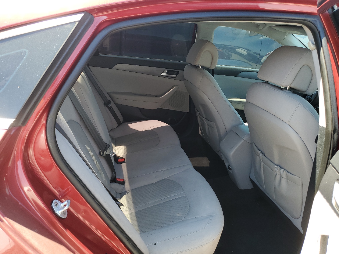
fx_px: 255
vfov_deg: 53.1
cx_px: 170
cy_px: 127
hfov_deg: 67.3
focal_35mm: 26
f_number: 1.5
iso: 50
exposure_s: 1/200
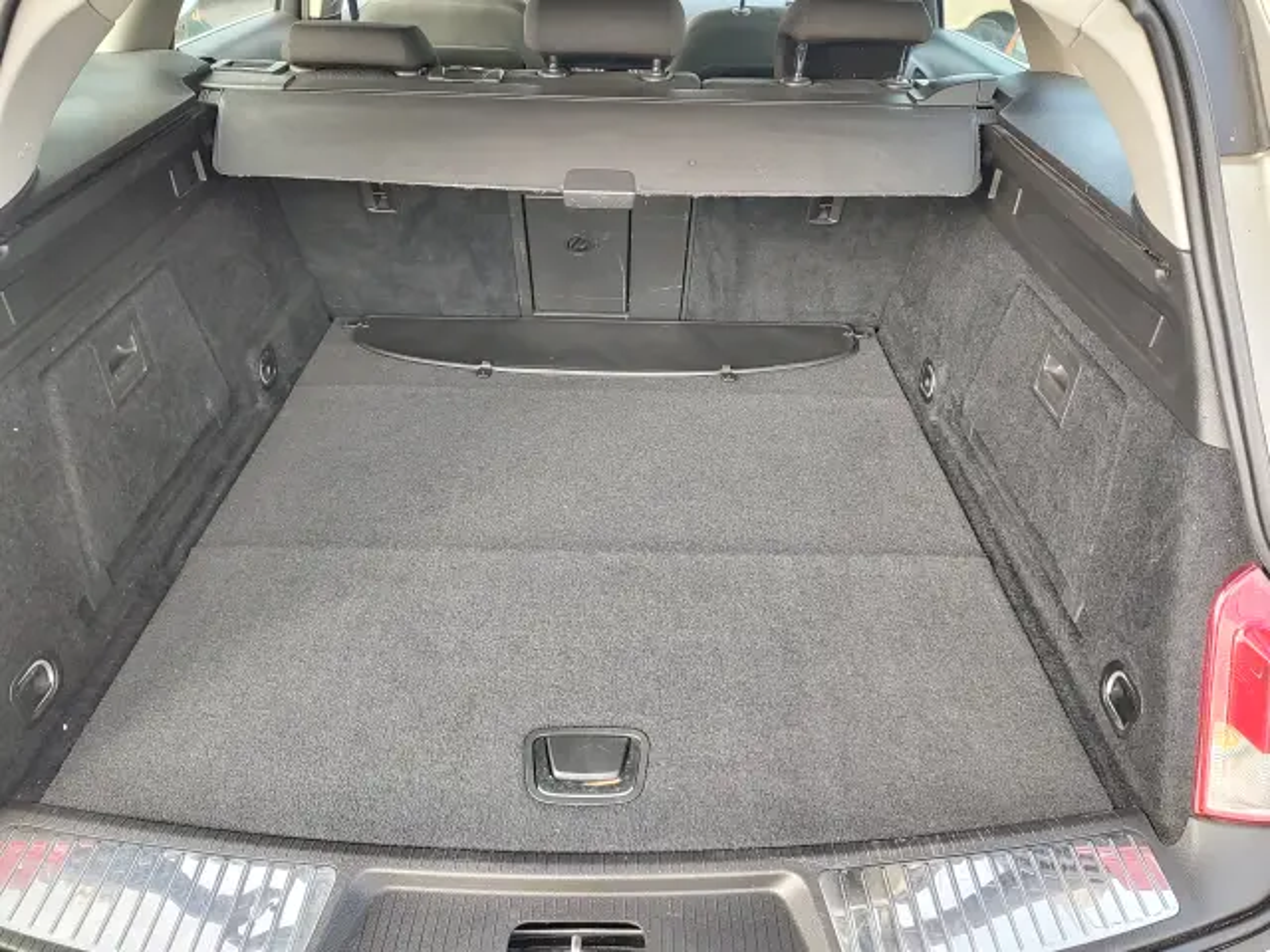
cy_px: 476
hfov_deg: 73.9
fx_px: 844
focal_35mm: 23
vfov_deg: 58.9
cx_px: 635
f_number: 1.8
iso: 112
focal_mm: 5.56
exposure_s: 1/50
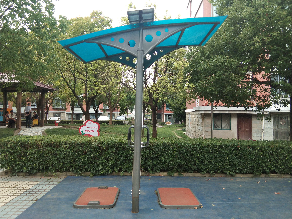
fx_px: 261
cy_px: 110
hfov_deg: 58.4
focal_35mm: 31
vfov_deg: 45.4
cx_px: 146
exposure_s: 1/100
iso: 50
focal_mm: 3.69
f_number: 2.2
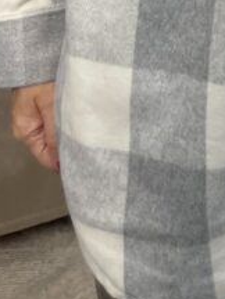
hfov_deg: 11.0
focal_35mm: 123
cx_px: 438
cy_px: -335
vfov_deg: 13.3
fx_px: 1066
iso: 50
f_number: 1.6
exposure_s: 1/100
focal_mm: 4.2
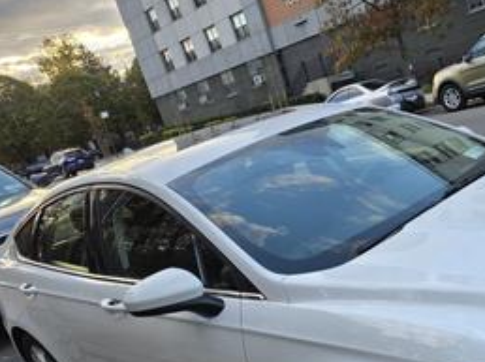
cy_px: 291
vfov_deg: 31.3
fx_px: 630
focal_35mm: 45
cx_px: 395
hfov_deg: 40.2
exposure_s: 1/359
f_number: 1.7
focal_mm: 6.3
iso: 32
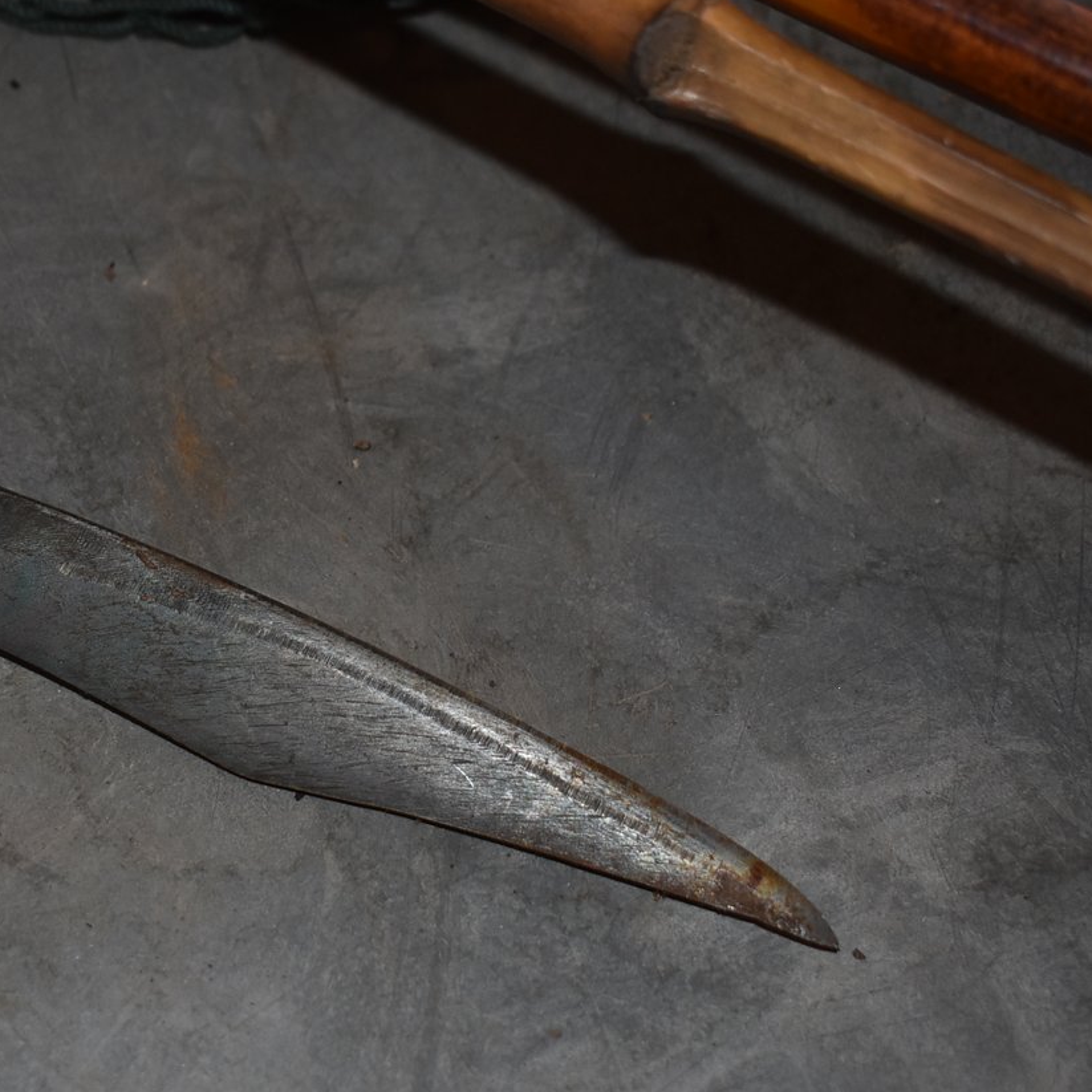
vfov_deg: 21.9
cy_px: 594
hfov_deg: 21.4
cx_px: 101
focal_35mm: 79
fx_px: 2820
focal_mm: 30
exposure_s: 1/80
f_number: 4.2
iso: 400
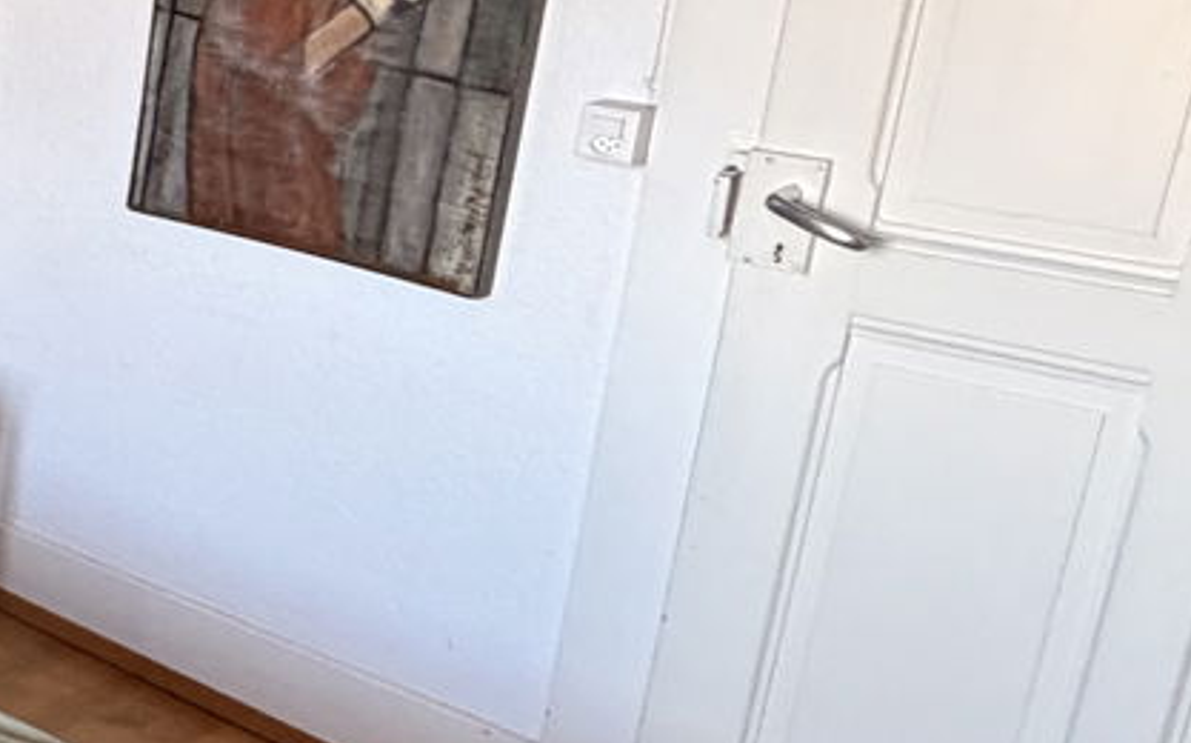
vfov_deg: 22.6
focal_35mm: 57
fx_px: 1849
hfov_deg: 25.8
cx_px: -625
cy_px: 271
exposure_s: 1/60
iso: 320
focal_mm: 2.22
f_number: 2.2
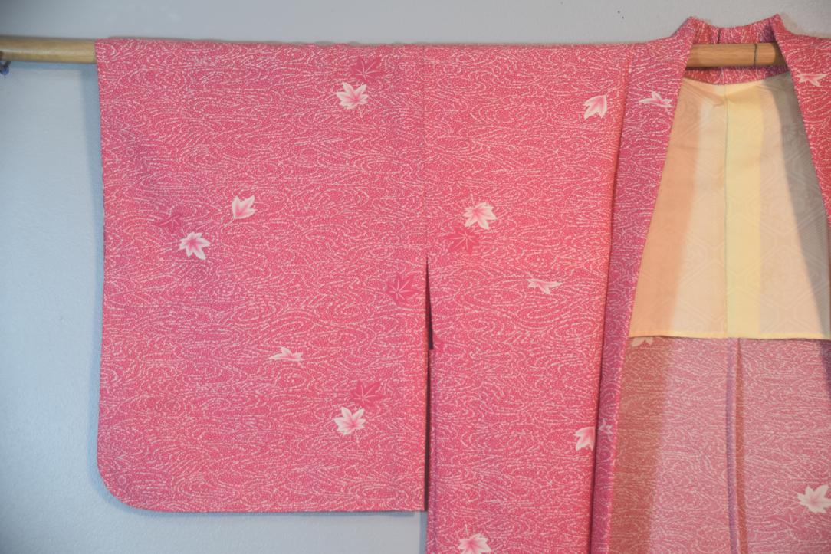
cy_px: 277
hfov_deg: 26.0
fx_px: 1801
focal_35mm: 78
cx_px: 416
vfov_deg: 17.5
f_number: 4.8
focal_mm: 52
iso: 500
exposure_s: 1/60
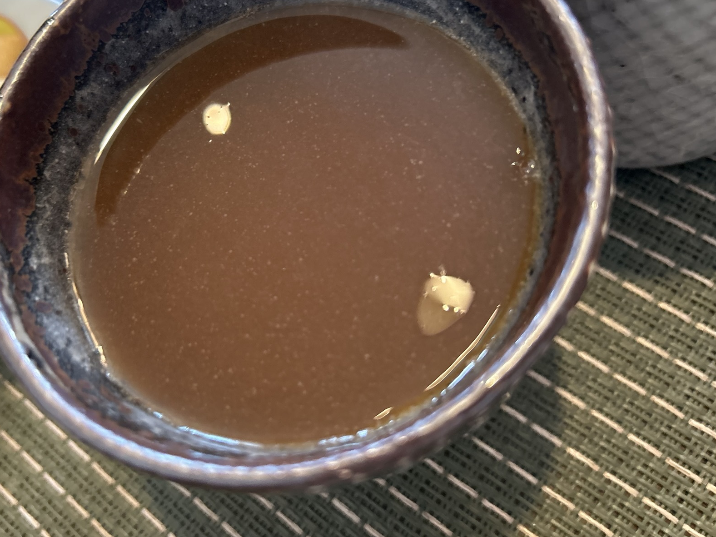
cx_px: 282
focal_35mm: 33
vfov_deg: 42.8
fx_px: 683
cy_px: 223
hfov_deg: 54.9
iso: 400
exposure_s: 1/33
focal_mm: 5.7
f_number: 1.5
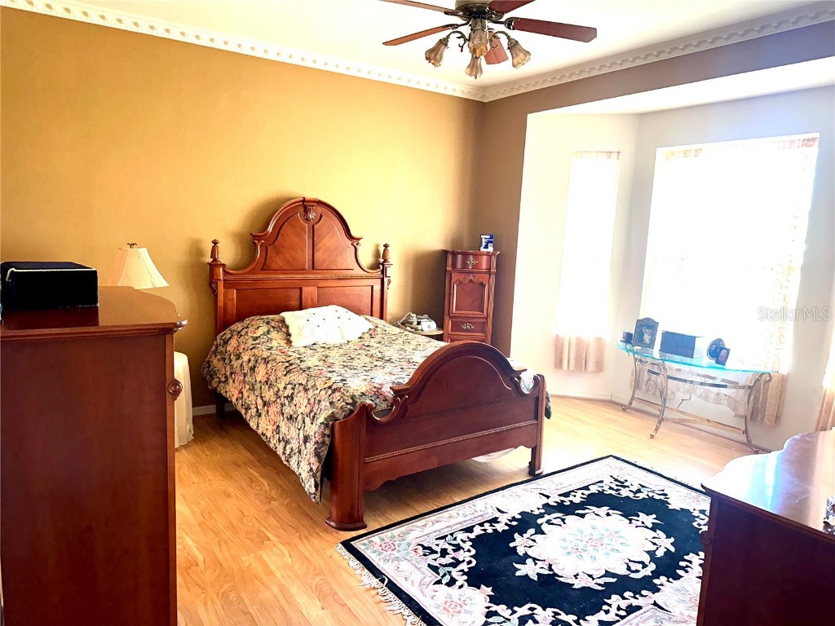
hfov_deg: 71.6
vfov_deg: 56.8
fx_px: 579
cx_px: 418
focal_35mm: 24
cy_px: 313
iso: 250
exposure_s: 1/60
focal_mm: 6.86
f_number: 1.78
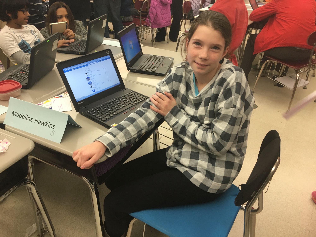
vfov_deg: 48.2
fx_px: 265
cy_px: 118
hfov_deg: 61.7
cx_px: 158
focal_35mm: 29
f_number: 2.2
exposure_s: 1/30
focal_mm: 4.15
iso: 80
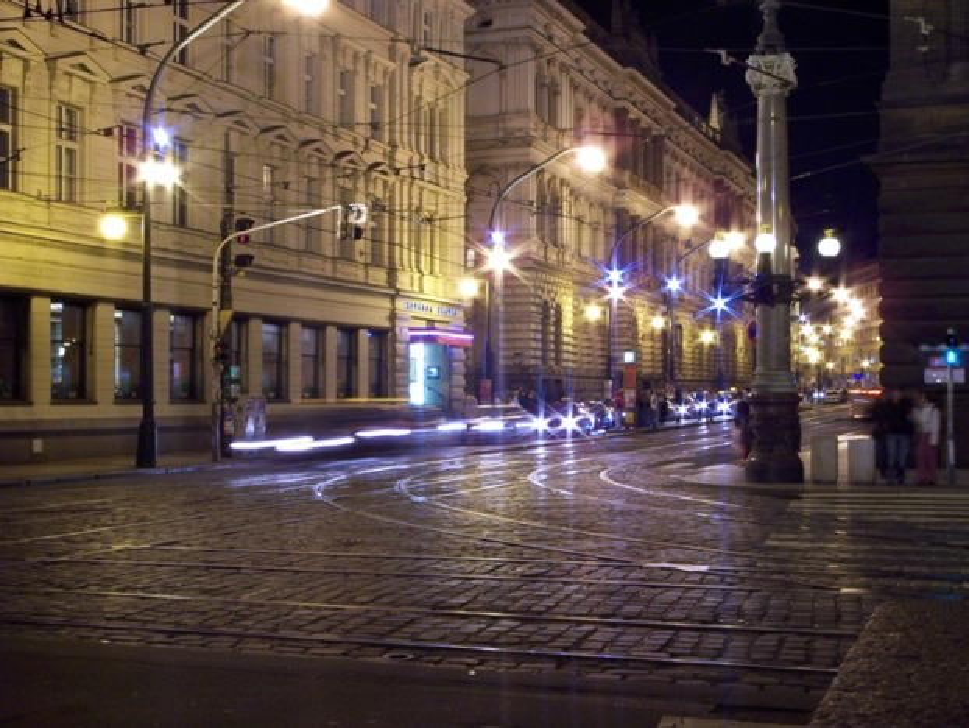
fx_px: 1456
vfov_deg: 28.1
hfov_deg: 36.8
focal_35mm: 52
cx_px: 484
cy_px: 364
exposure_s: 1.5
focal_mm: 10.7
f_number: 8
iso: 100
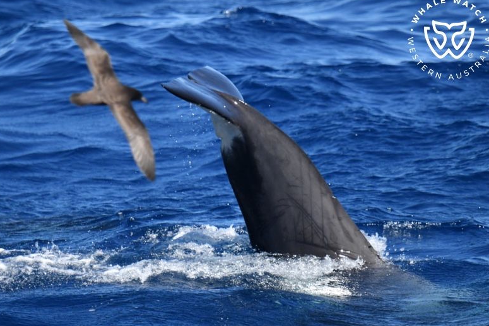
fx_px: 8409
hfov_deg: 3.3
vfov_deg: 2.2
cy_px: 160
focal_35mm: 619
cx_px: 244
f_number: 6.3
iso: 1800
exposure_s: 1/8000
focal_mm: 600
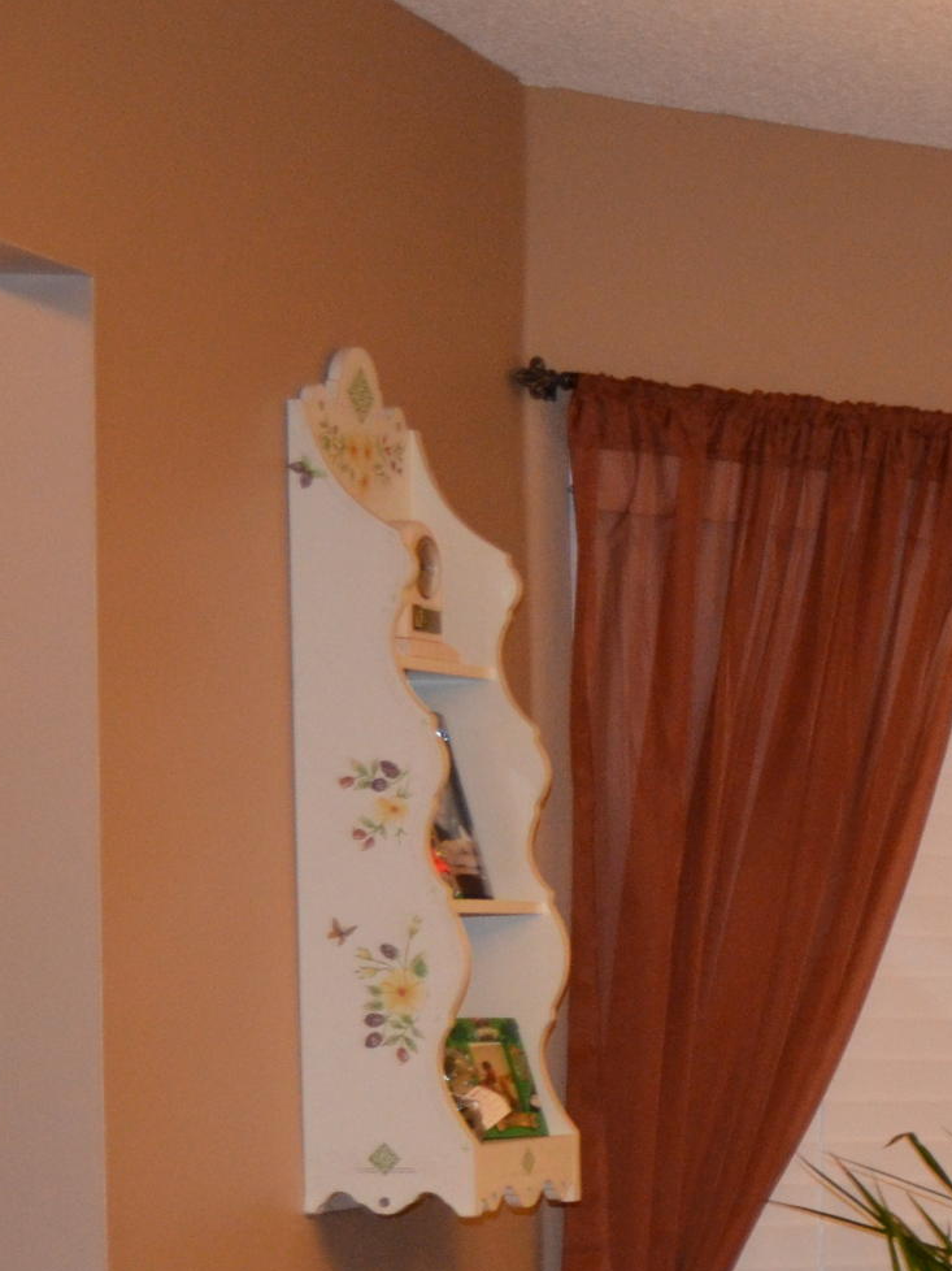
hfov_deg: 12.3
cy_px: 1279
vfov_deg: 18.1
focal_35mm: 106
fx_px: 3889
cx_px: 1907
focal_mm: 24
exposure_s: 1/60
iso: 1100
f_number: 4
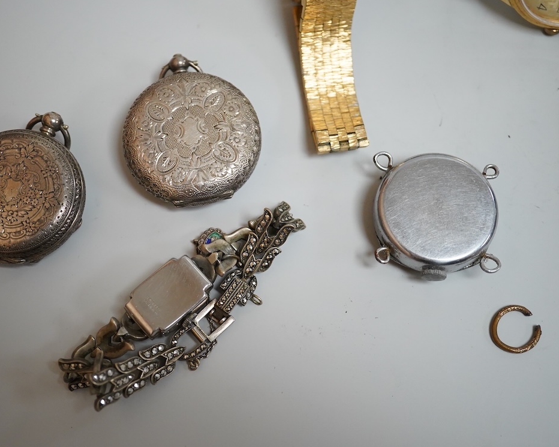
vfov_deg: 29.7
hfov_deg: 36.6
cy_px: 224
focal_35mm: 51
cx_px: 228
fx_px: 843
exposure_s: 1/400
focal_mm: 30
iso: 2500
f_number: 5
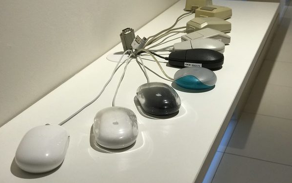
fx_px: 485
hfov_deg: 33.5
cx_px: 146
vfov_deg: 21.3
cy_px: 79
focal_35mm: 61
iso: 80
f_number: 2.8
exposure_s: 1/50
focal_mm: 6.6
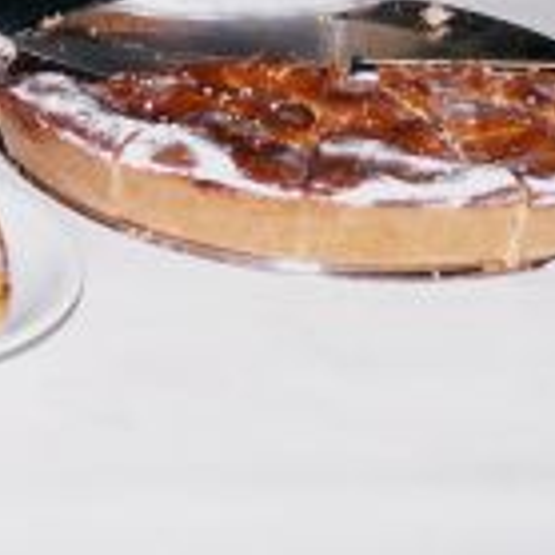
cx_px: -100
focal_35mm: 191
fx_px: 3465
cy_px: 40
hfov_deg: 9.1
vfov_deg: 9.1
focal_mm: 12.49
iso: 160
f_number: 3.2
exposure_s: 1/40
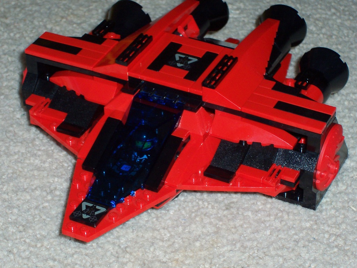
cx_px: 178
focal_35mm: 111
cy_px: 134
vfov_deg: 13.3
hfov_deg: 17.7
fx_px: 1145
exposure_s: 1/90
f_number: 4.8
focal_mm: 16.8
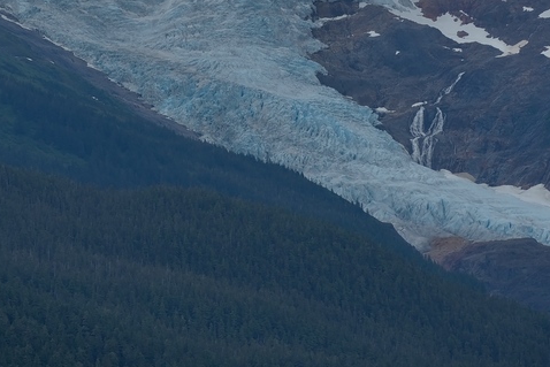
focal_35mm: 375
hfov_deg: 5.5
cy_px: 1
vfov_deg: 3.7
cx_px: 339
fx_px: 5731
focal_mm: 140
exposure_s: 1/400
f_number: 10
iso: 100
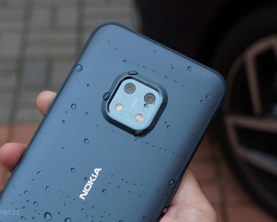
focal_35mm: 57
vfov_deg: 26.7
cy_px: 110
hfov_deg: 33.0
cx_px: 126
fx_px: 467
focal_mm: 50
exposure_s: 1/125
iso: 160
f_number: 8
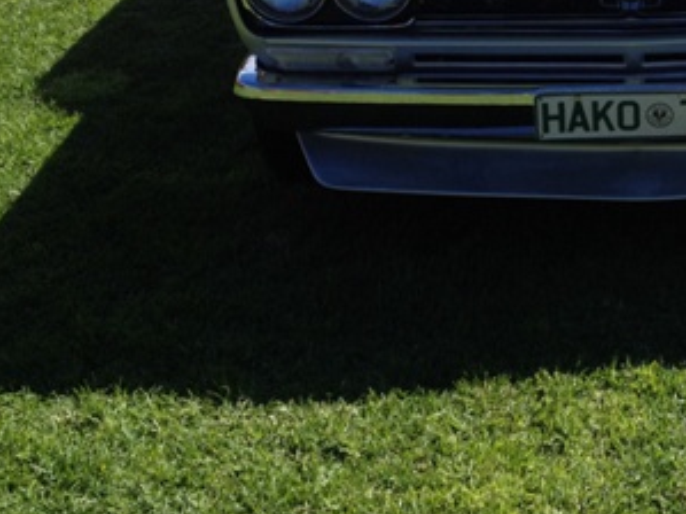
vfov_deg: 16.3
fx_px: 1783
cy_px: 103
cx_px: 656
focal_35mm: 90
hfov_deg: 21.2
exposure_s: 1/1381
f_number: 2.4
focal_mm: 4.28
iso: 50
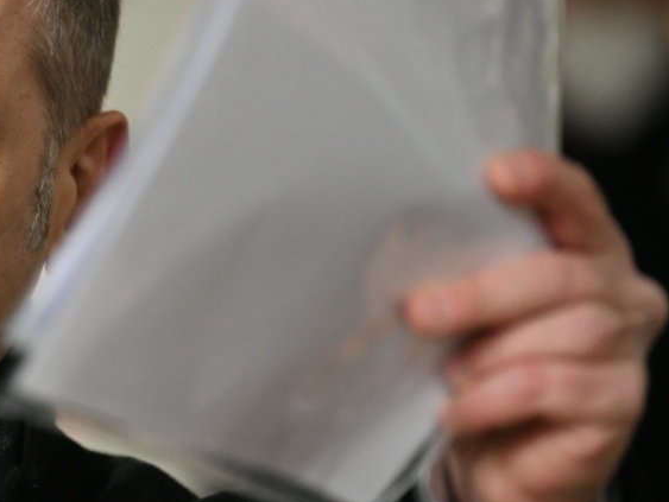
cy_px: 247
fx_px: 9089
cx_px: -193
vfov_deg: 3.2
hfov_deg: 4.2
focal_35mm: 470
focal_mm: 170
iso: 1600
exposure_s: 1/1000
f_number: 2.8
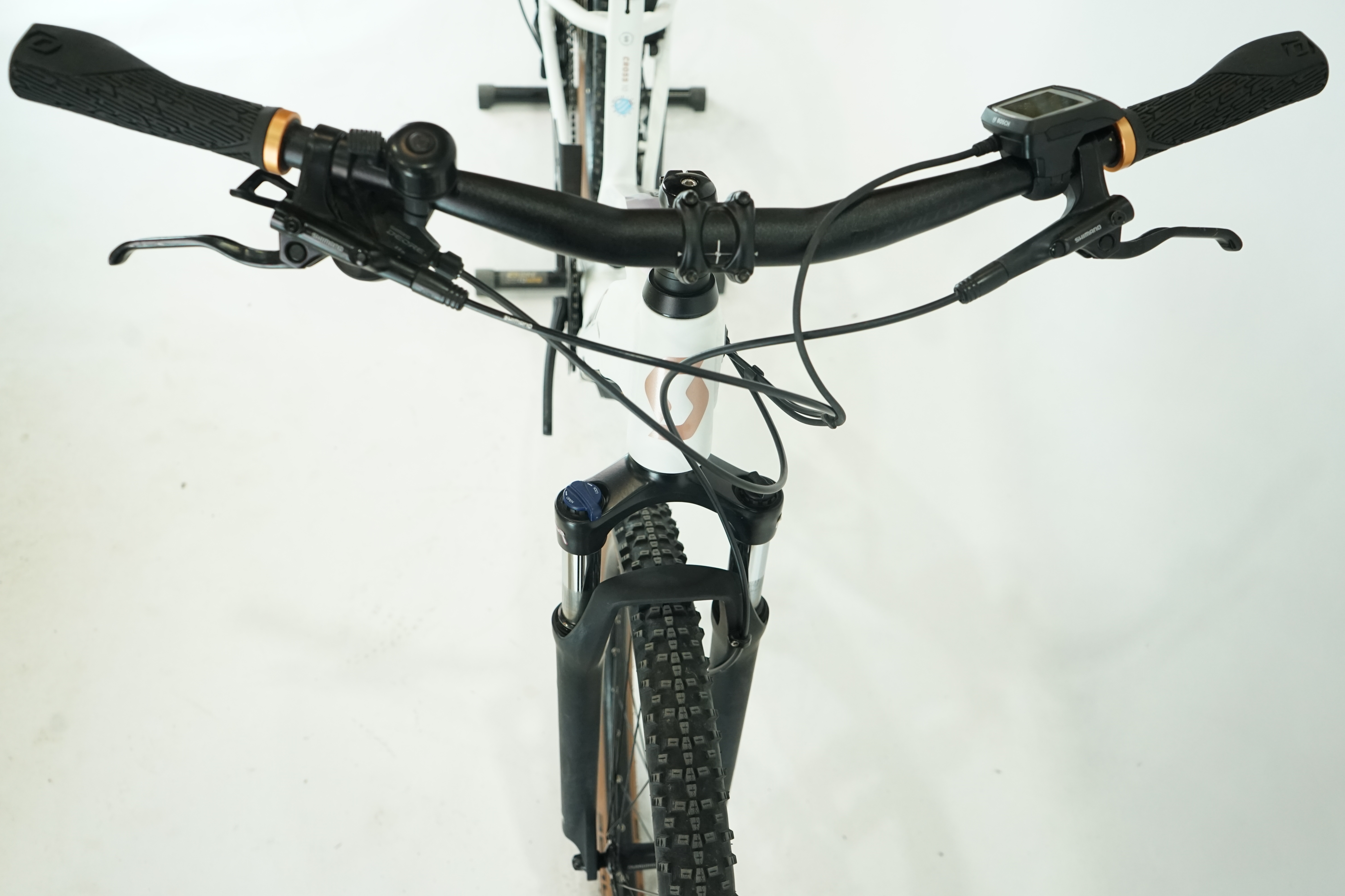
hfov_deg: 61.9
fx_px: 1121
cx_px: 672
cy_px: 448
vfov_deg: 43.6
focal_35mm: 30
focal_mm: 30
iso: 1600
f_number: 5
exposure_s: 1/200
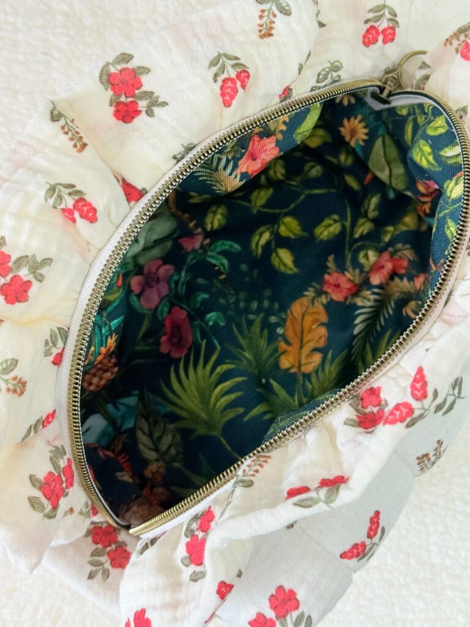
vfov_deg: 39.7
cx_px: 235
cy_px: 314
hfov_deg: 30.3
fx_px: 869
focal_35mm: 48
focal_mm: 6.76
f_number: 1.78
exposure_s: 1/100
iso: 125
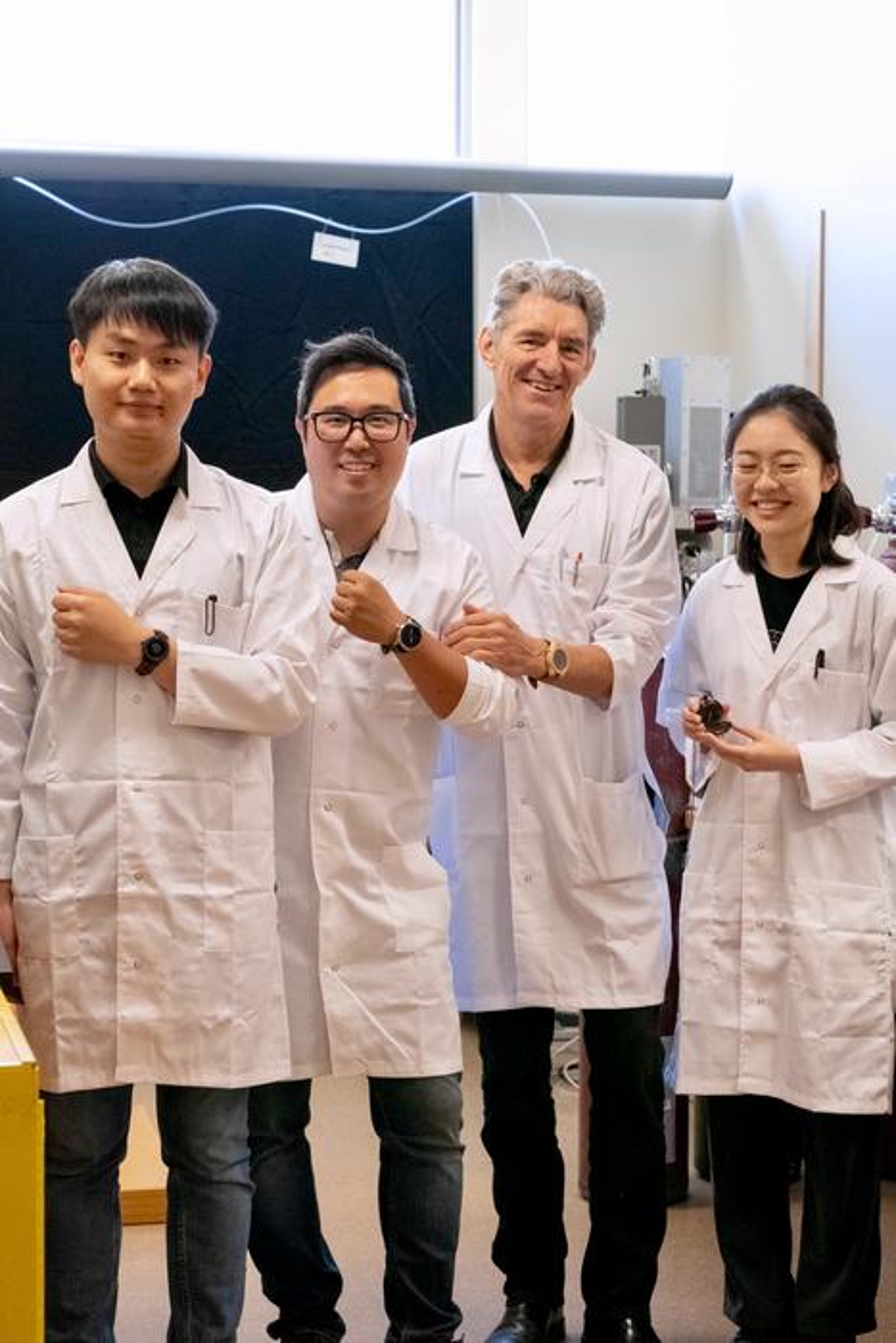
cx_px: 448
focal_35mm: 75
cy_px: 672
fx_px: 2798
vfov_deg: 27.0
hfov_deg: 18.2
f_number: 5.6
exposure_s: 1/250
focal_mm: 50
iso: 4000
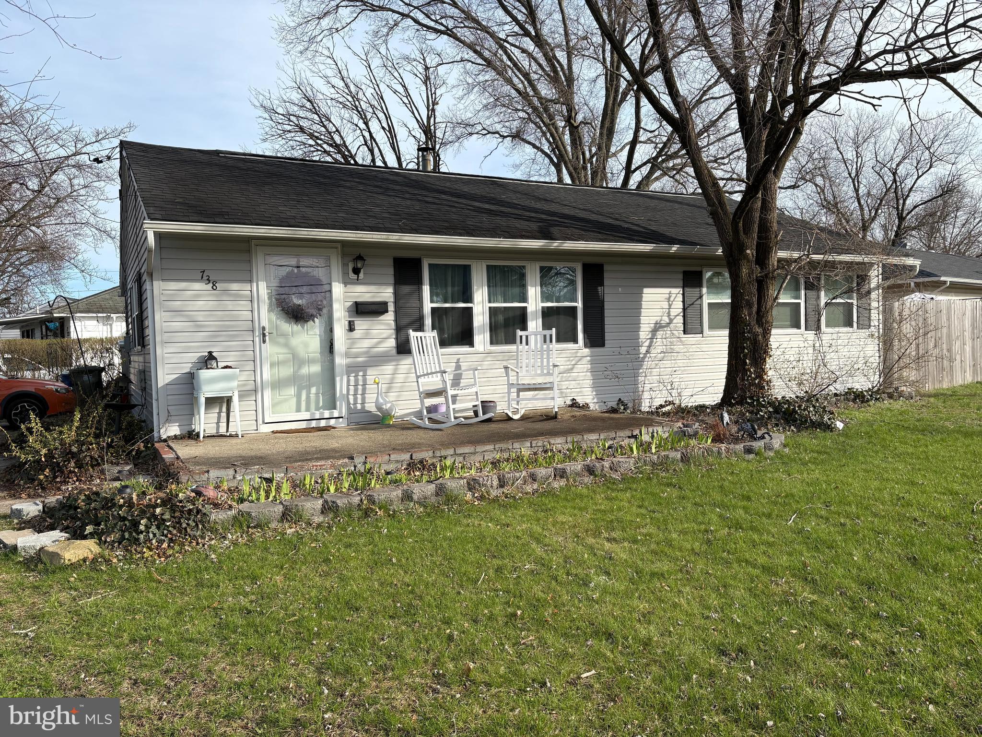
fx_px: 738
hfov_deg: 67.3
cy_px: 368
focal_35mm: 26
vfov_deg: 53.1
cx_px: 491
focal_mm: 5.96
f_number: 1.6
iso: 50
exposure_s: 1/2141
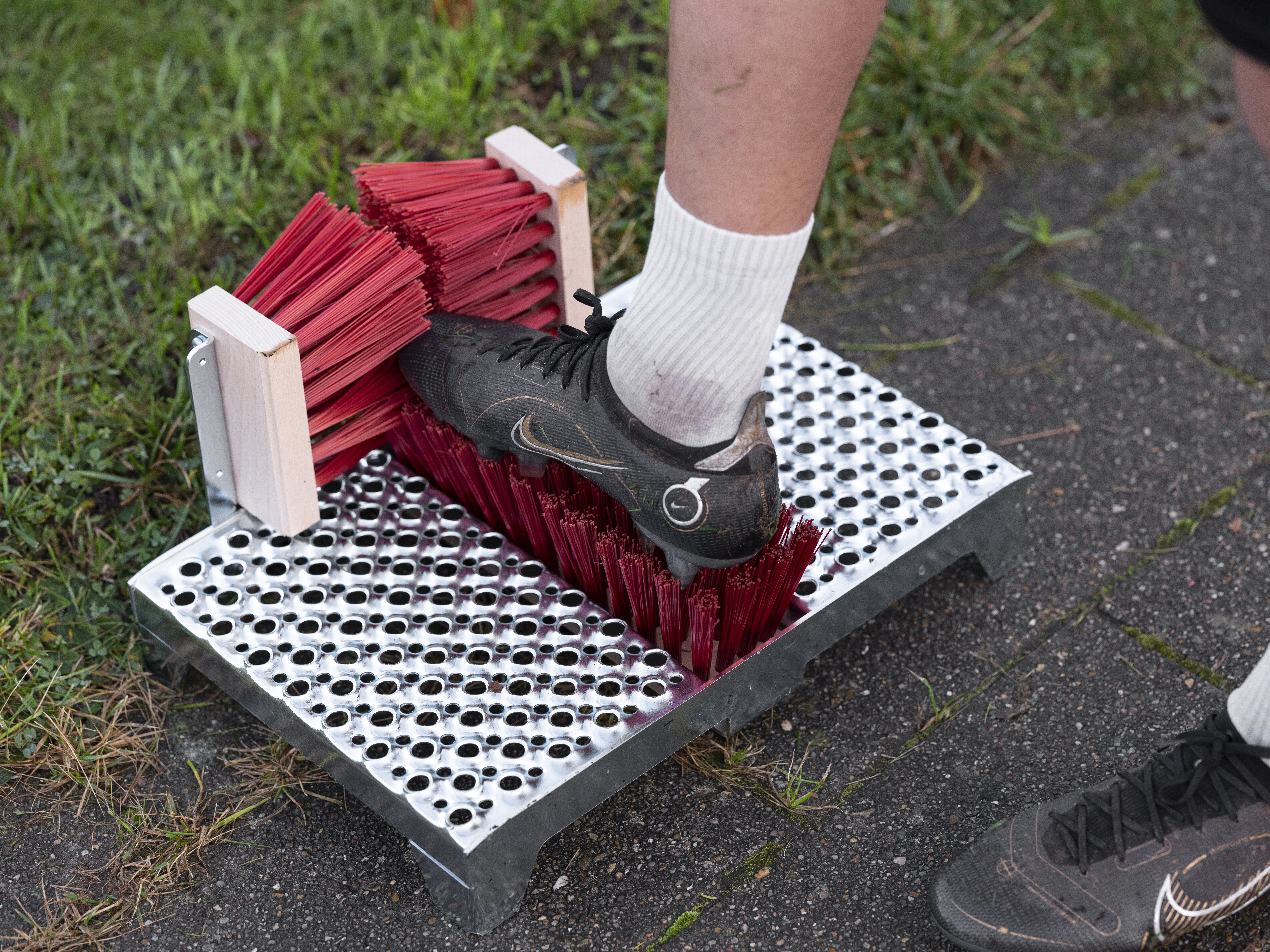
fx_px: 3192
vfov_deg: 17.0
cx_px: 635
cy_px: 476
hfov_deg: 22.5
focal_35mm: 87
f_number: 4
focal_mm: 110
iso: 500
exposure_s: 1/500
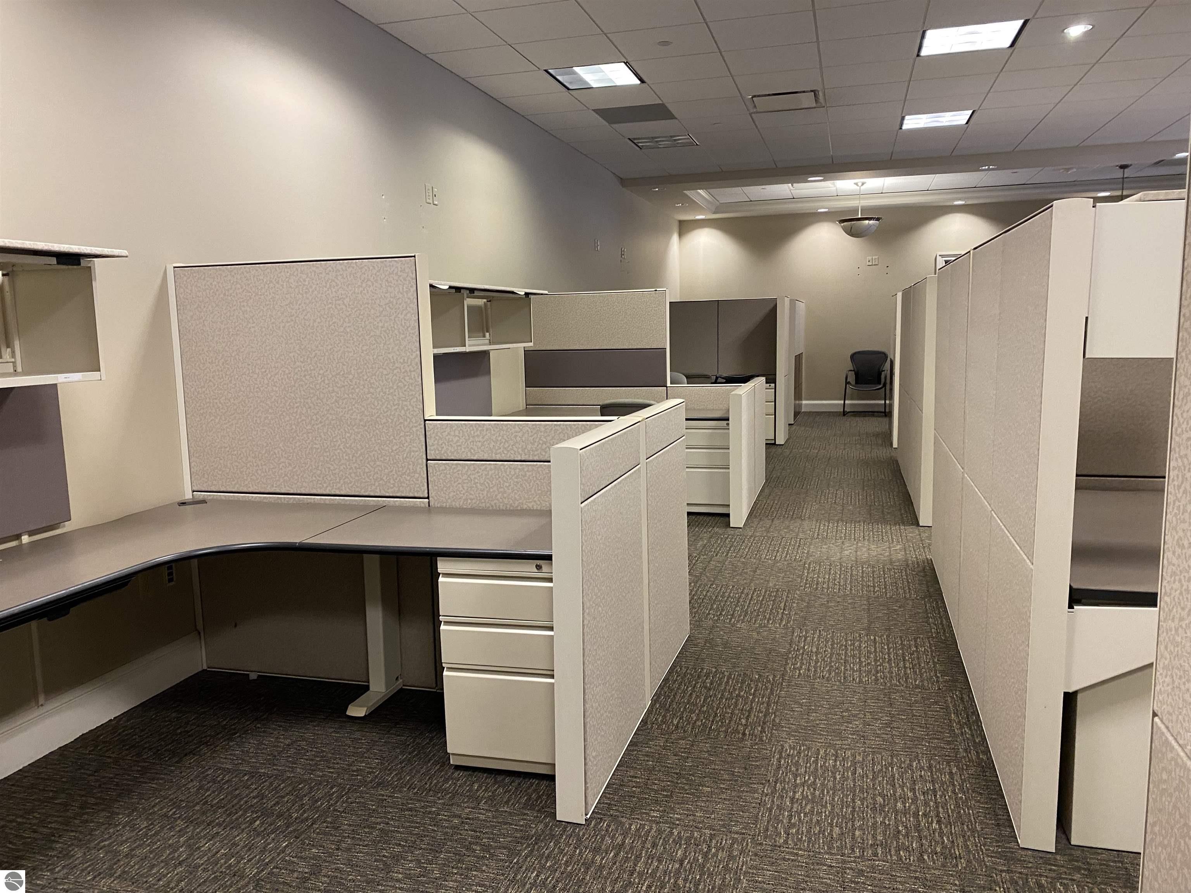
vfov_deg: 53.1
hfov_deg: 67.3
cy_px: 446
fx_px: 895
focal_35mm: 26
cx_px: 596
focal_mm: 4.25
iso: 200
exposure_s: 1/60
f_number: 1.8
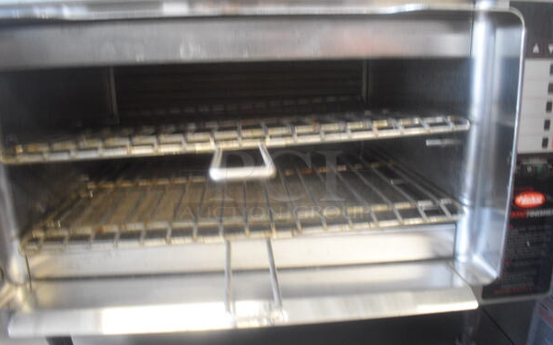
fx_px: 422
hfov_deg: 66.5
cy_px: 174
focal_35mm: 28
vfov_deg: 44.5
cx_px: 276
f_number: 3.5
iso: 3200
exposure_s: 1/125
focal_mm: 18
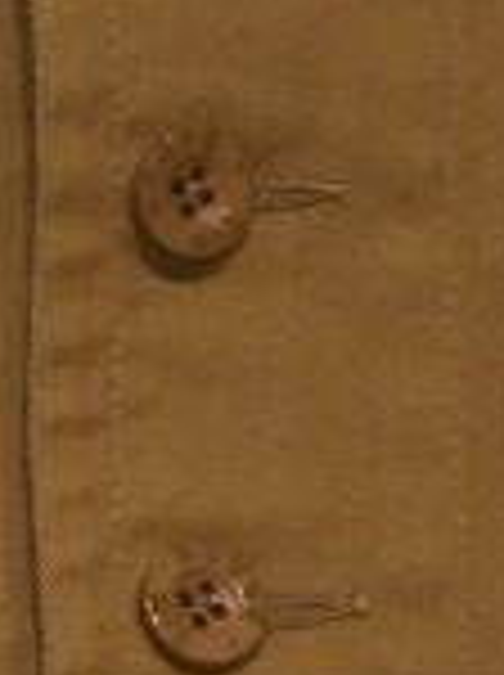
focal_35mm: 155
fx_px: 3018
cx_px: -567
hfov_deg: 8.9
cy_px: 954
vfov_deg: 12.3
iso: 160
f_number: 2.2
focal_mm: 4.15
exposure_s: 1/30
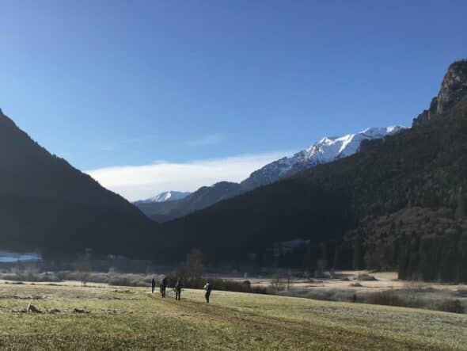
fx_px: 391
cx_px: 234
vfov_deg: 48.3
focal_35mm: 29
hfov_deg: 61.6
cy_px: 176
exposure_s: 1/1570
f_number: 2.2
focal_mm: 4.15
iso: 25
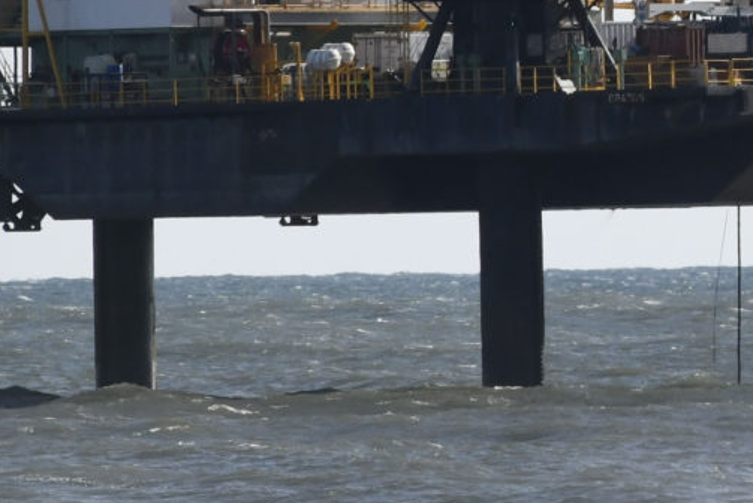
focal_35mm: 1017
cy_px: -272
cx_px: 1391
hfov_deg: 2.0
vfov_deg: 1.4
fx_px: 21284
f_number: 16
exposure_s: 1/1000
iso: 500
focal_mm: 200
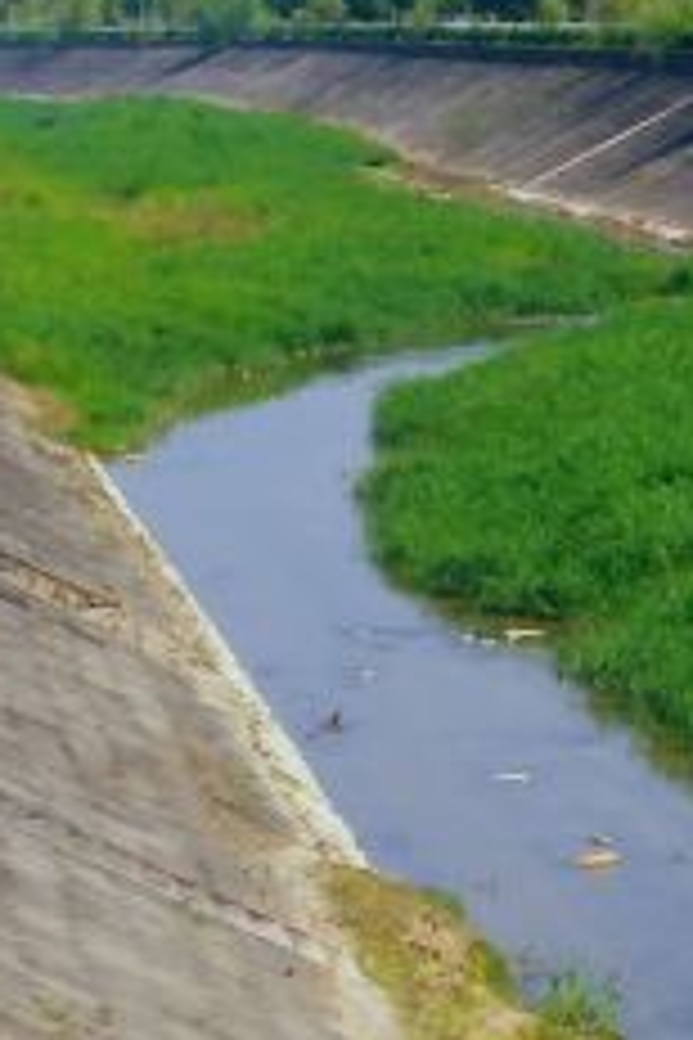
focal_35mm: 204
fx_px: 5890
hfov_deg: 6.7
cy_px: 131
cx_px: 558
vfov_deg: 10.0
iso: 200
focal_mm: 30.63
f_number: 8
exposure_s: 1/500
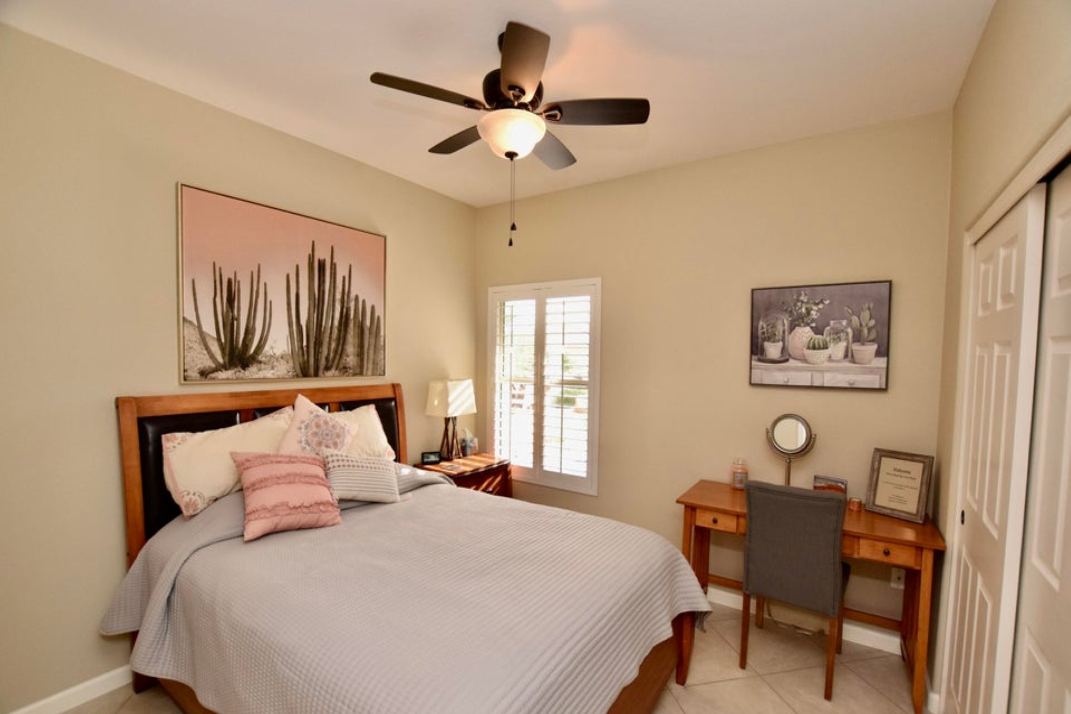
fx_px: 446
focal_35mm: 15
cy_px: 357
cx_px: 536
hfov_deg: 100.4
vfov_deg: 77.3
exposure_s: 1/125
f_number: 5.6
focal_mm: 10
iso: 800
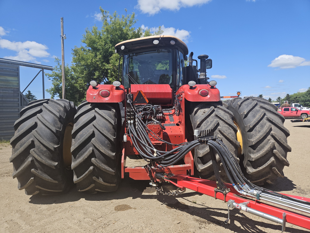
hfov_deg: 73.9
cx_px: 155
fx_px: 206
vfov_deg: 58.9
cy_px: 116
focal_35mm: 23
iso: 25
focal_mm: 5.4
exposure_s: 1/1614
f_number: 1.8
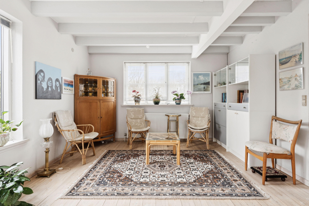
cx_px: 154
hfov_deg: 90.0
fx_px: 154
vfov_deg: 67.4
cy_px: 103
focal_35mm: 18
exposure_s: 1/15
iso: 800
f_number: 11
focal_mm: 18
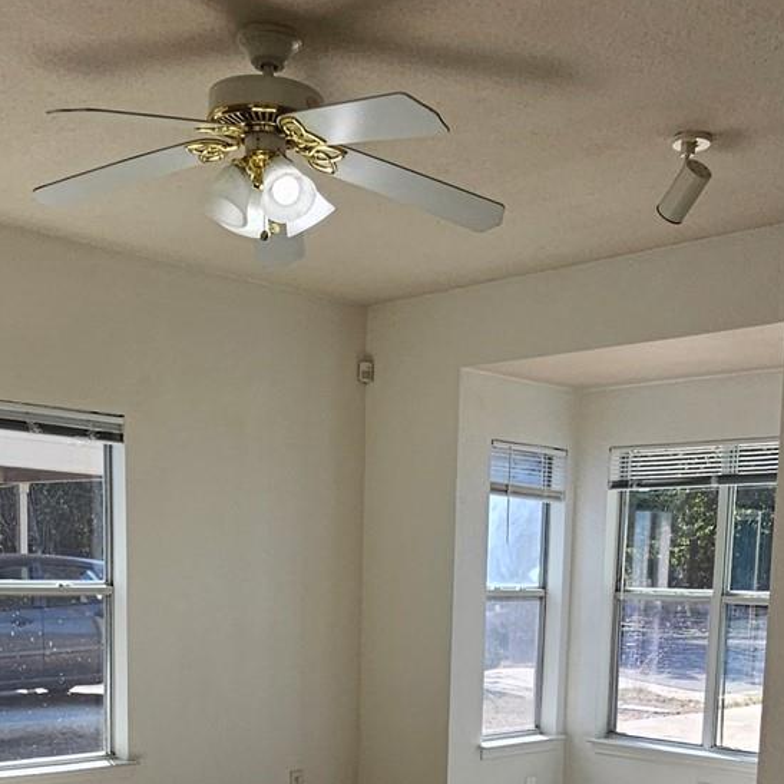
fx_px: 1102
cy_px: 742
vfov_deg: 36.1
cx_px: 365
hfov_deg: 39.1
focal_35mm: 43
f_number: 2.2
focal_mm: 2.2
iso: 50
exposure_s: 1/343
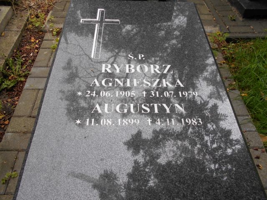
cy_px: 100
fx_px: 201
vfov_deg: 53.1
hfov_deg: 67.3
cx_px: 134
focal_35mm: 26
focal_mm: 4.6
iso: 80
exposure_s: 1/50
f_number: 3.2
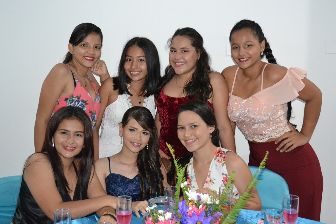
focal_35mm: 52
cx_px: 168
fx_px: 490
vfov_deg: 25.8
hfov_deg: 37.9
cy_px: 112
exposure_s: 1/60
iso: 3200
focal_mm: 35
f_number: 5
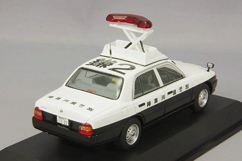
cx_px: 121
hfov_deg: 18.3
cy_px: 80
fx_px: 753
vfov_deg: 12.2
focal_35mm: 112
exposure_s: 1/1.67
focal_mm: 75
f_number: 32
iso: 400
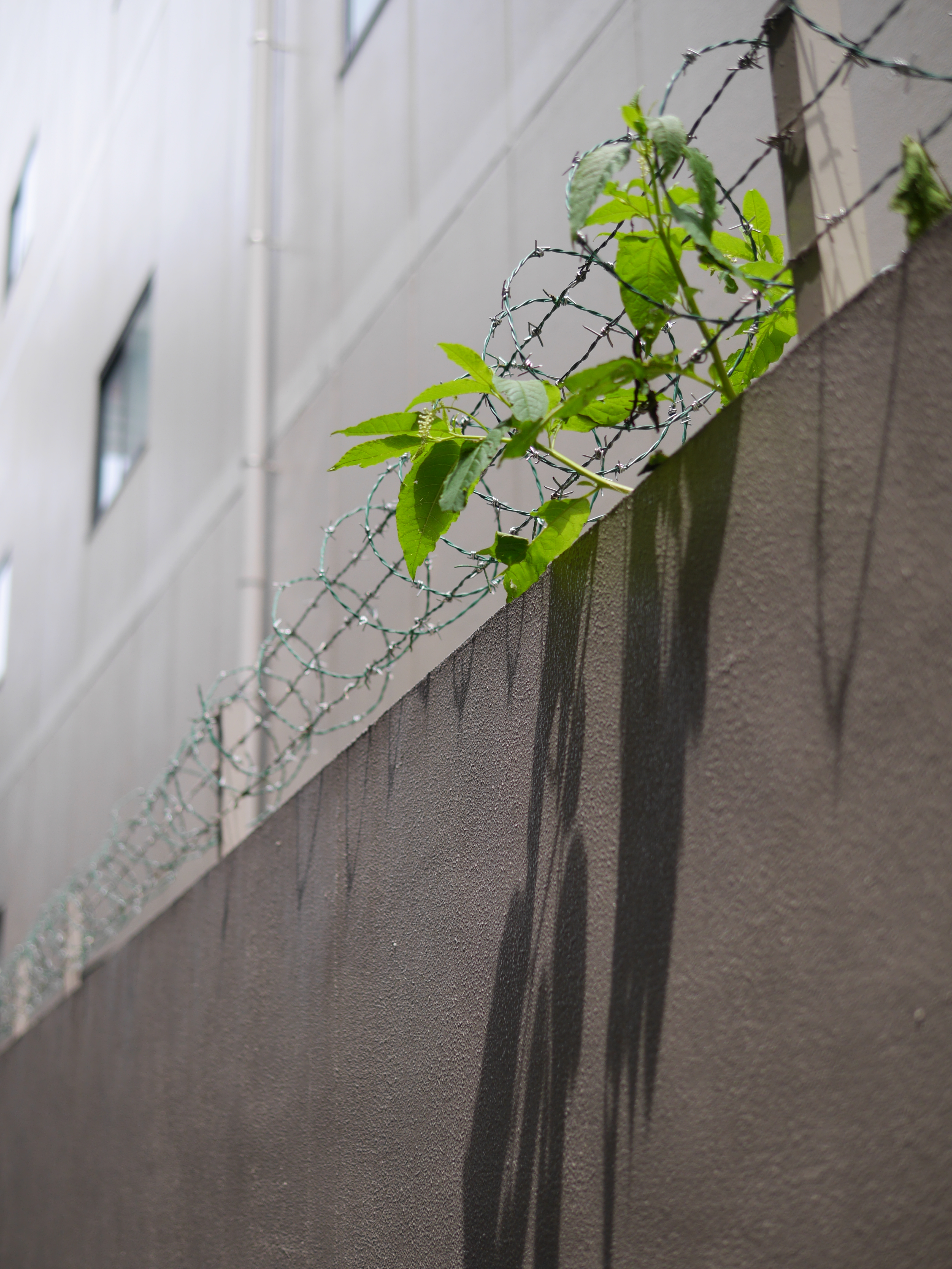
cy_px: 634
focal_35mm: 50
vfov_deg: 38.2
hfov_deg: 29.1
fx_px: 1833
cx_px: 476
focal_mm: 25
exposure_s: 1/2500
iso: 200
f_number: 1.8
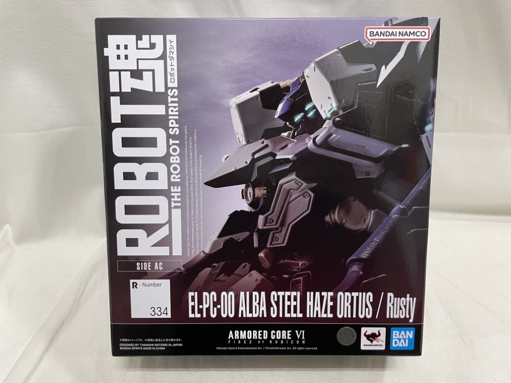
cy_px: 192
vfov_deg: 53.1
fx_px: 384
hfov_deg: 67.3
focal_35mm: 26
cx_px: 256
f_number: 1.6
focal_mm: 4.2
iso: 100
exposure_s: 1/50
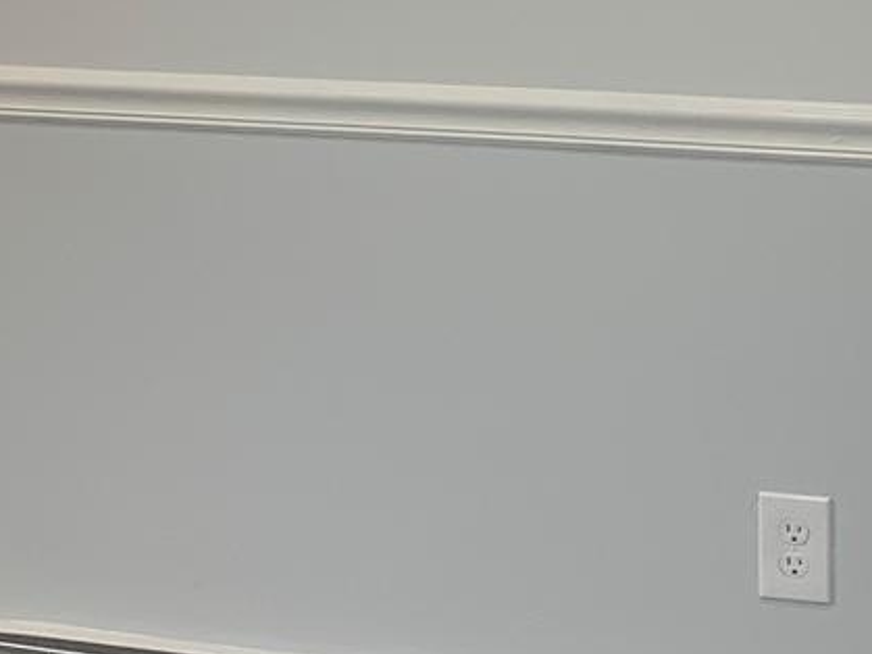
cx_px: -6
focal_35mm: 127
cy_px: -40
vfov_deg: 11.5
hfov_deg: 15.2
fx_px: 3198
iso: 64
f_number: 1.8
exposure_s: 1/60
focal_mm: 4.25
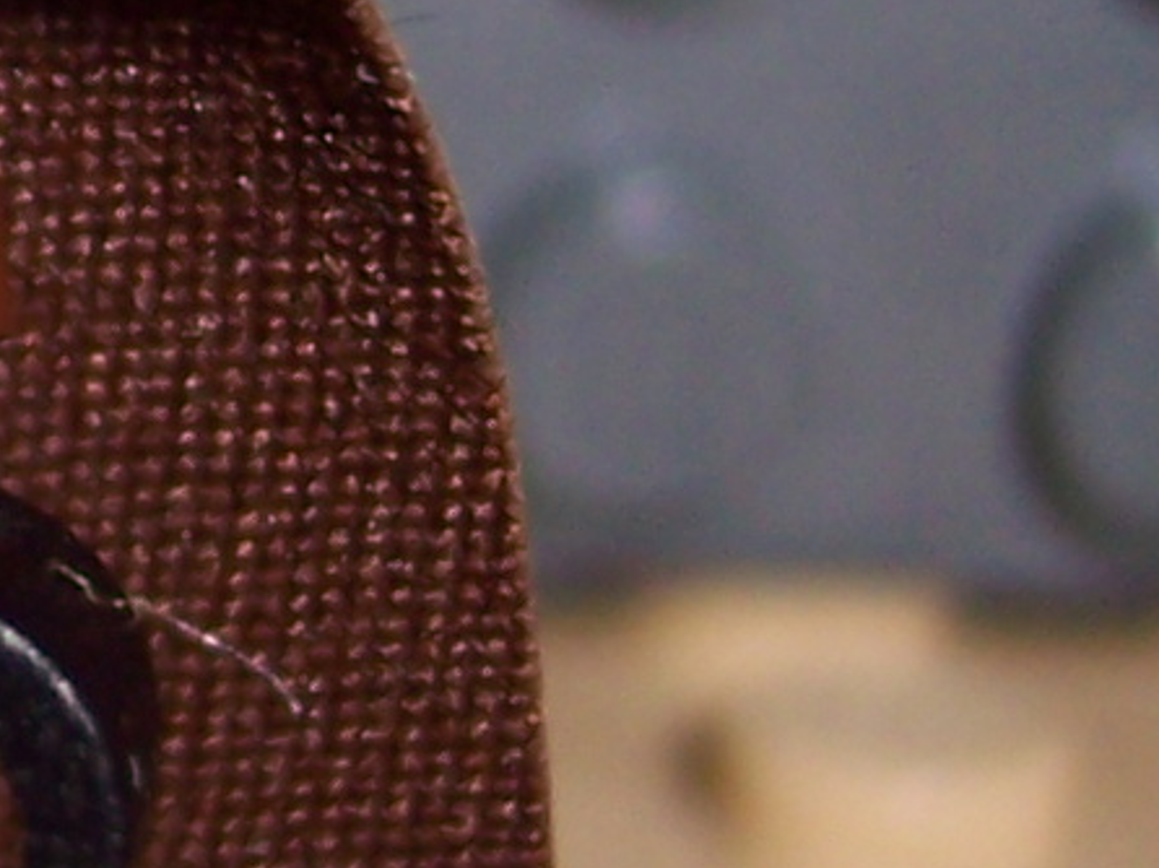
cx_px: -1011
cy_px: -200
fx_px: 8366
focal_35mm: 250
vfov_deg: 5.9
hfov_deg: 7.7
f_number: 2.8
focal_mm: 8
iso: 100
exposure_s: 1/60
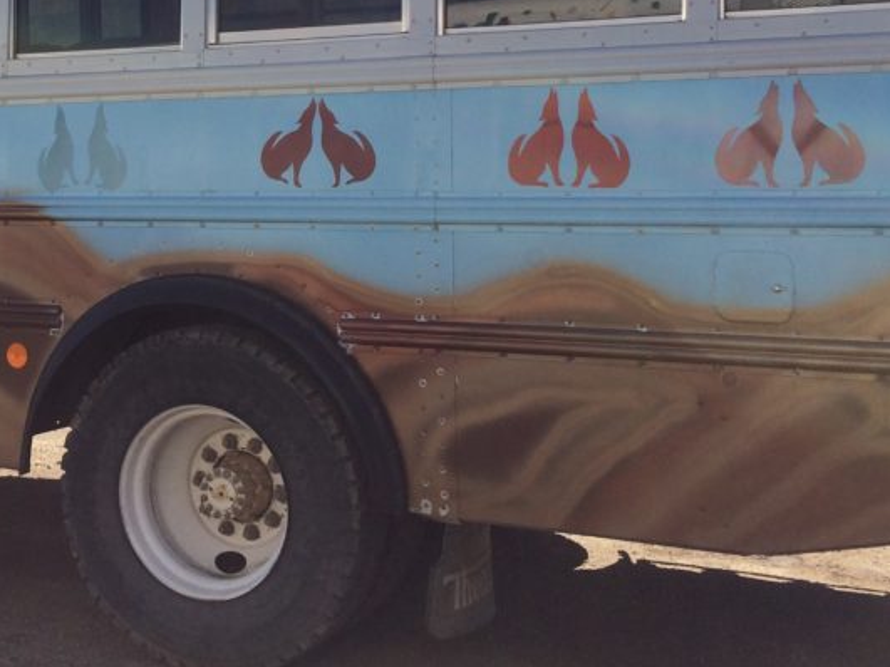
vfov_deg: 24.5
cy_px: 169
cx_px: 139
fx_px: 1517
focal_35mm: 59
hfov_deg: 31.6
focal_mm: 4.15
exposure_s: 1/1520
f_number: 2.2
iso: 32
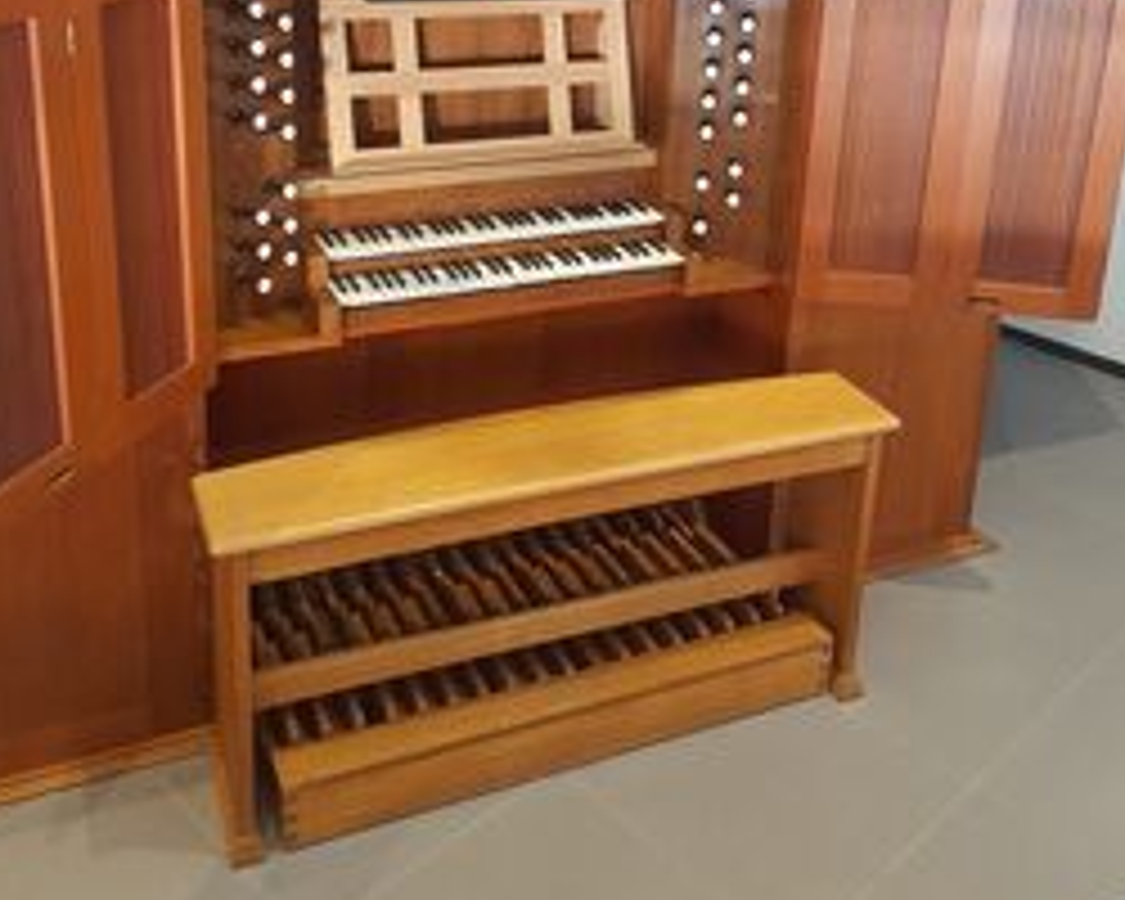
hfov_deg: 46.8
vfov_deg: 37.0
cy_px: 189
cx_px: 576
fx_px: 1299
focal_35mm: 39
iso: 400
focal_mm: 4.6
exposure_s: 1/25
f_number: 2
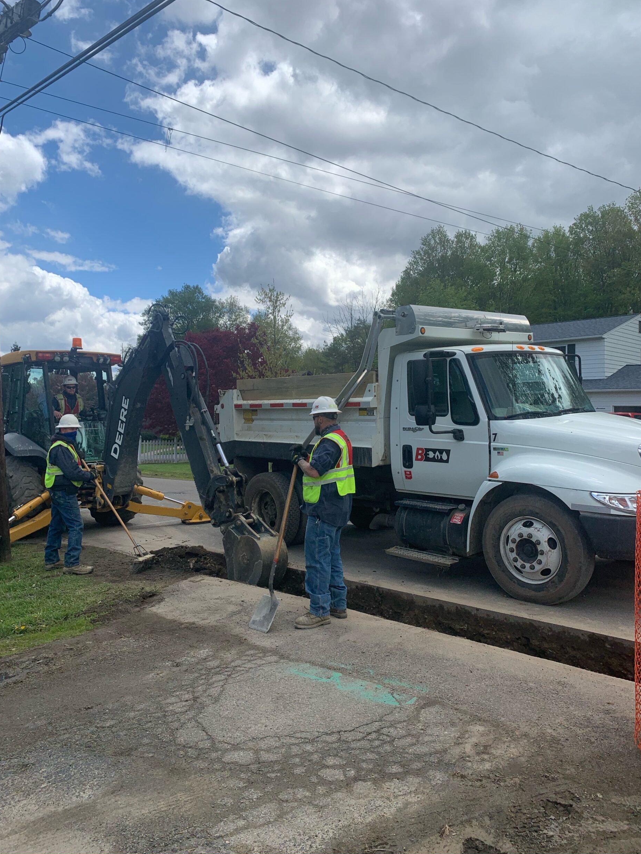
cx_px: 314
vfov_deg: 65.3
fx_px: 667
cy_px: 413
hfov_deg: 51.4
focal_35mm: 27
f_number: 1.8
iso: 25
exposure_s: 1/2611
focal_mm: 4.25
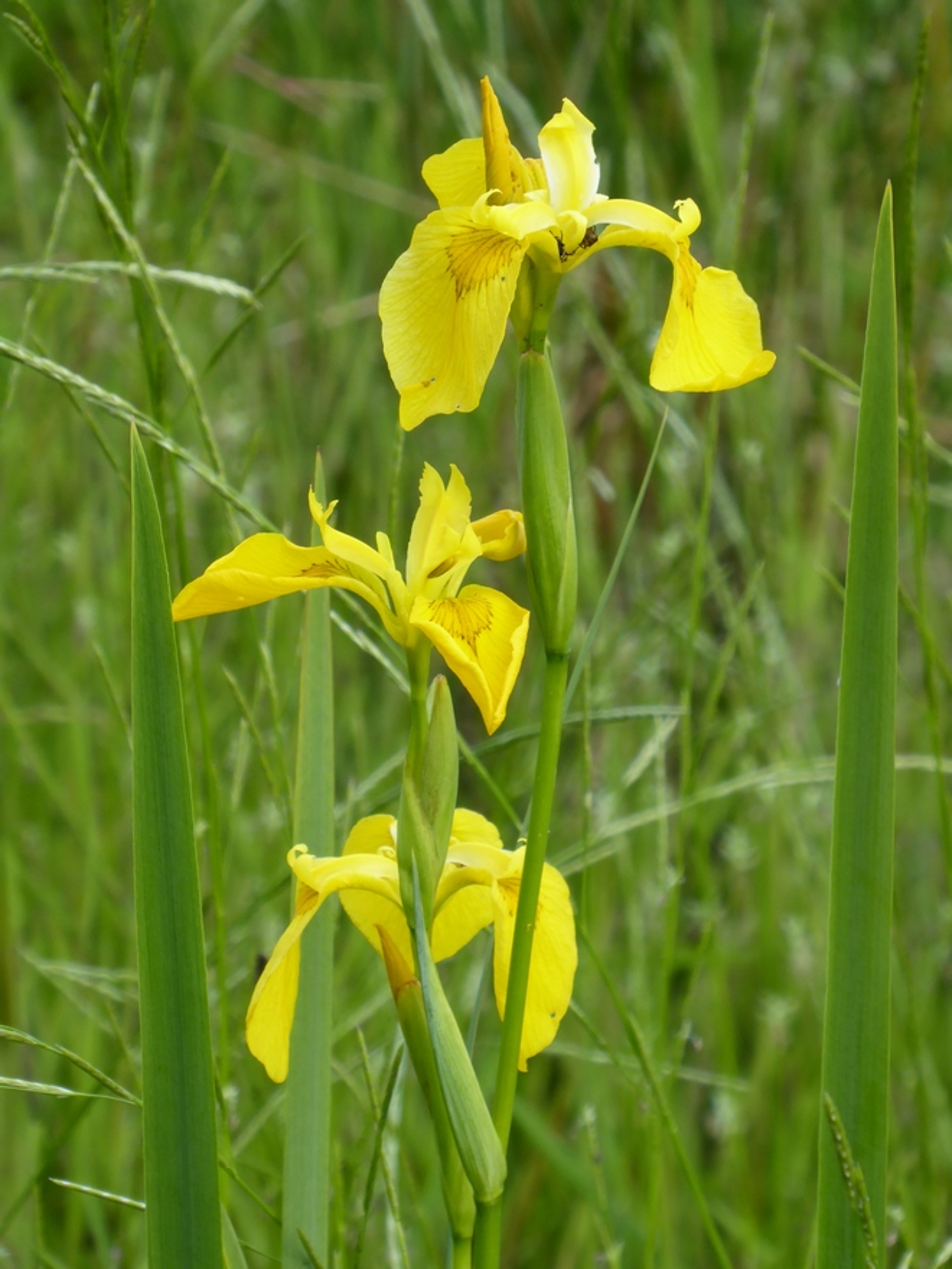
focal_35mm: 358
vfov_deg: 5.5
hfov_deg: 4.2
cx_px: 476
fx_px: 13127
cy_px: 634
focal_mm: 57.7
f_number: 5.9
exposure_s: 1/80
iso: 100
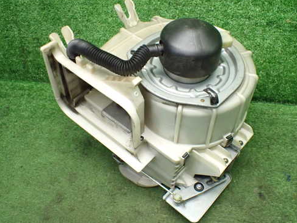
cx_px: 153
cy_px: 109
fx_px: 318
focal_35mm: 37
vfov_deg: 38.7
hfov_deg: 50.1
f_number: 2.3
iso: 800
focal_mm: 5.4
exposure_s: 1/125
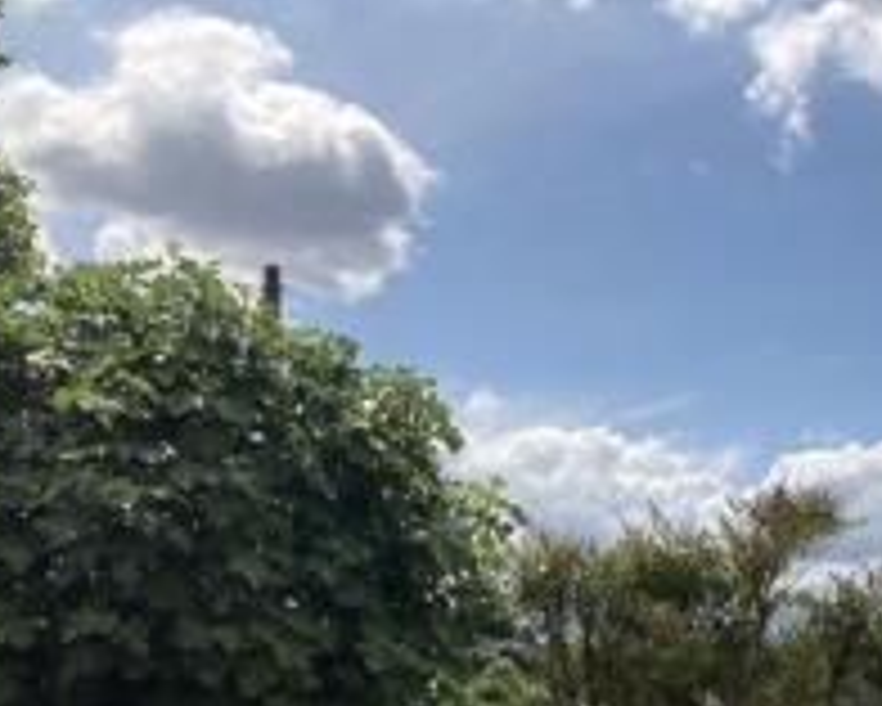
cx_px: 740
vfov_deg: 24.6
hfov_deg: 30.9
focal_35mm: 59
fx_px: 1541
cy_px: 708
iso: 25
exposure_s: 1/3040
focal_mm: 3.99
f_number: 1.8
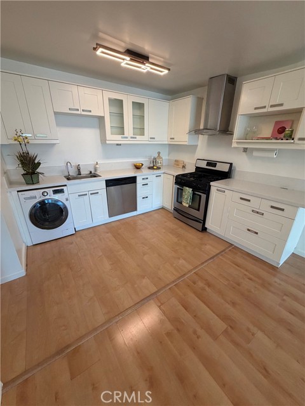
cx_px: 152
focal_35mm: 14
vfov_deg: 102.1
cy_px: 203
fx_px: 164
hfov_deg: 85.7
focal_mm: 2.22
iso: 250
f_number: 2.2
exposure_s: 1/120
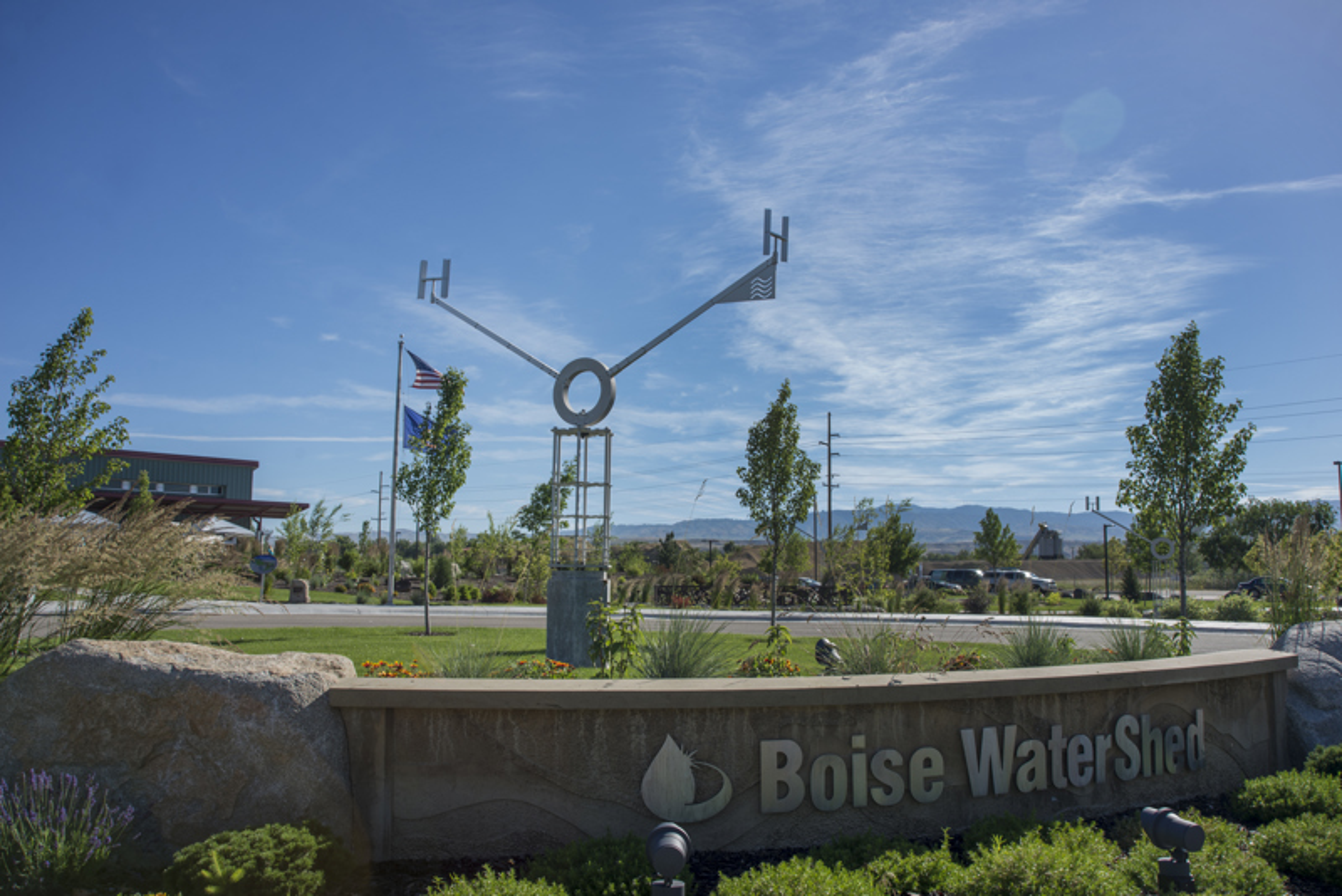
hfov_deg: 65.5
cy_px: 448
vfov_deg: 46.4
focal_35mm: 28
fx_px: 1044
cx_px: 671
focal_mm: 28
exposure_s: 1/125
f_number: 9
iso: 50
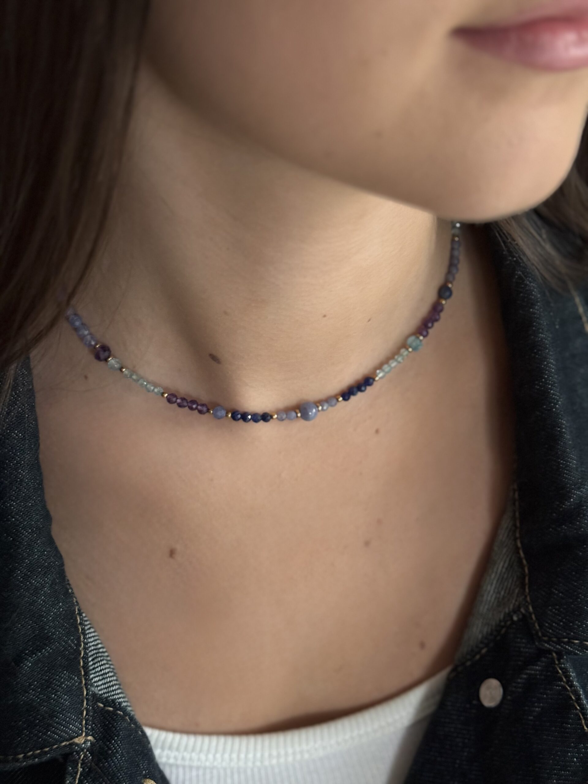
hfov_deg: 30.3
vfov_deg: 39.7
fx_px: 1087
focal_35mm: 48
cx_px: 294
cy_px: 392
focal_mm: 6.76
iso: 250
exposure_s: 1/60
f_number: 1.78
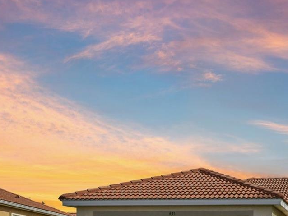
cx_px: 284
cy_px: 217
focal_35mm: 53
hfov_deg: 33.3
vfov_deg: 26.1
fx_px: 441
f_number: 8
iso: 400
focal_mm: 22
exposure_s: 1/640
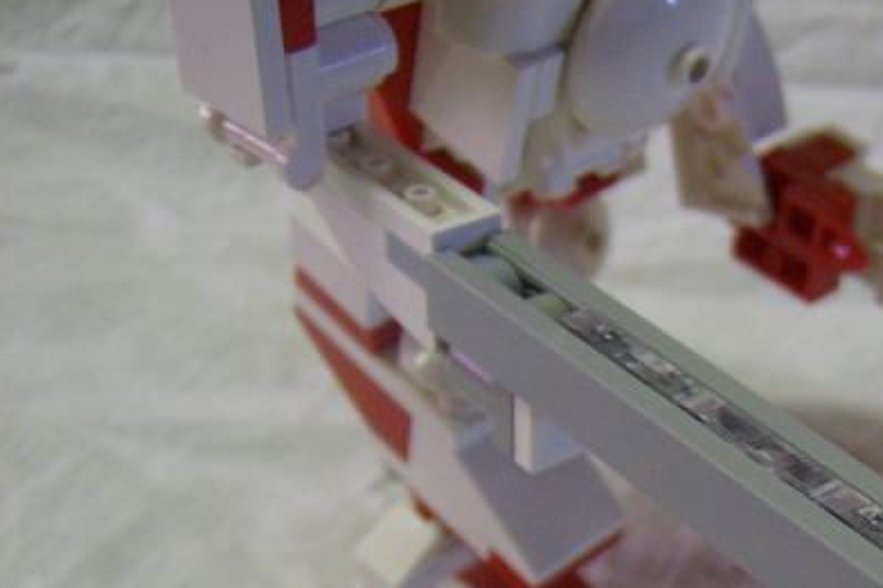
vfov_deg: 21.7
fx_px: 1495
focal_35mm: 61
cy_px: 531
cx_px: 716
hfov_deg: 32.0
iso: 200
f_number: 2.8
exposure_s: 1/39.6
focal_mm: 6
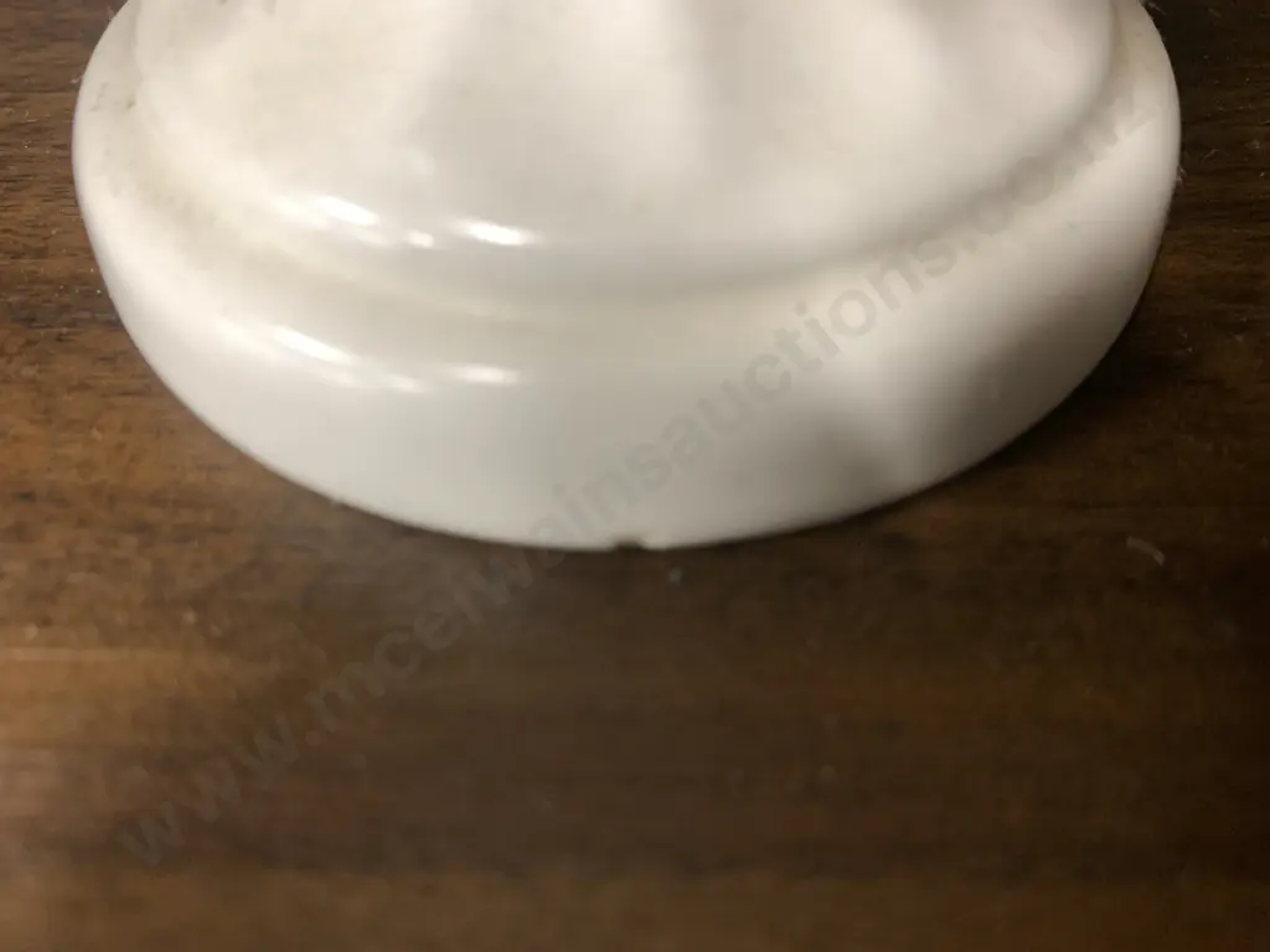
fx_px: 954
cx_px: 635
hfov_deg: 67.3
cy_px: 476
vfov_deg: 53.1
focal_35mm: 26
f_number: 1.8
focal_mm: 4.25
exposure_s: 1/50
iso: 200
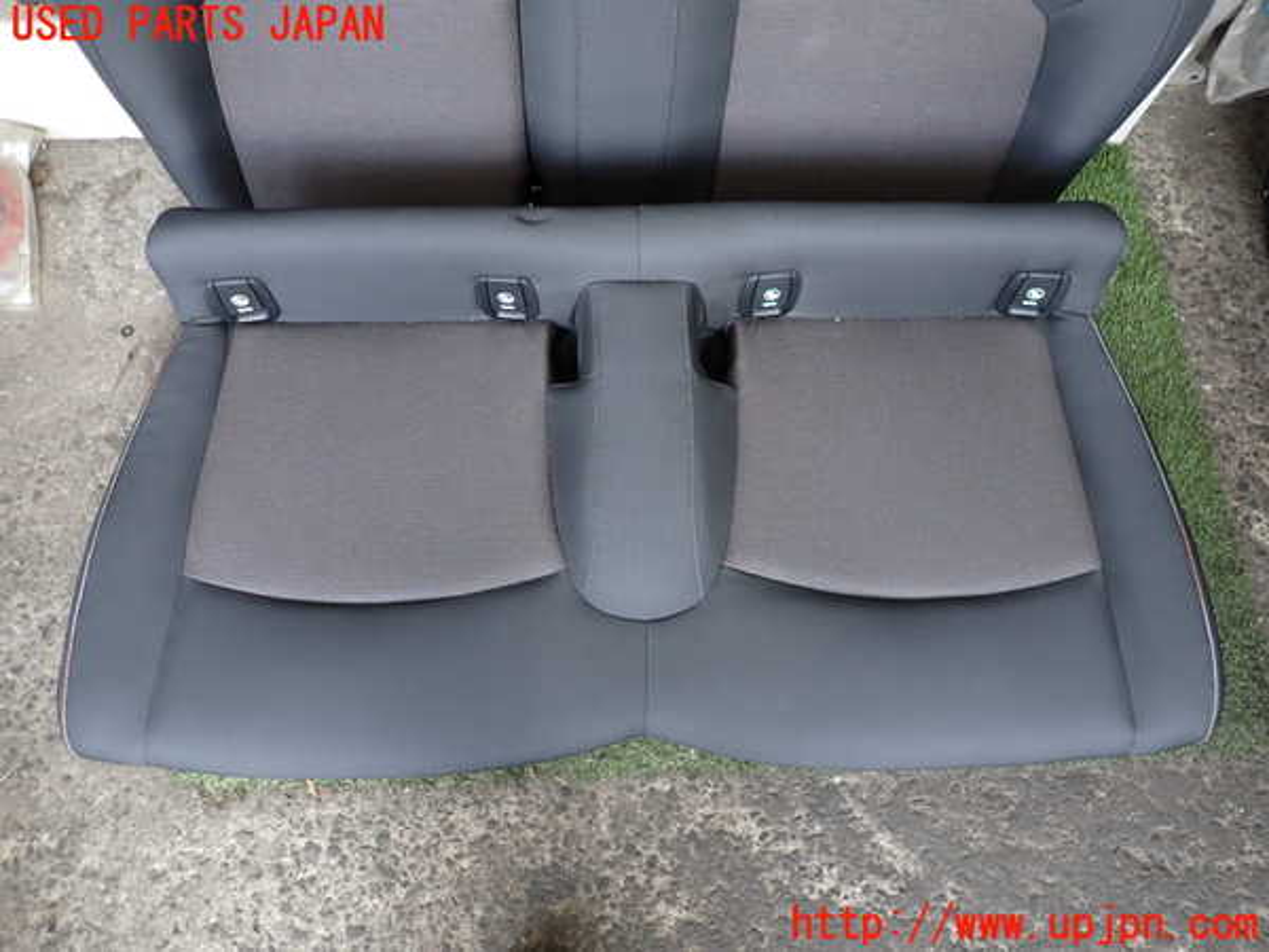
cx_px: 634
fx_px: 916
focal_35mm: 25
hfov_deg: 69.4
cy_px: 476
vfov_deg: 54.9
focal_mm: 4.5
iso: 125
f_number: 2
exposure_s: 1/60
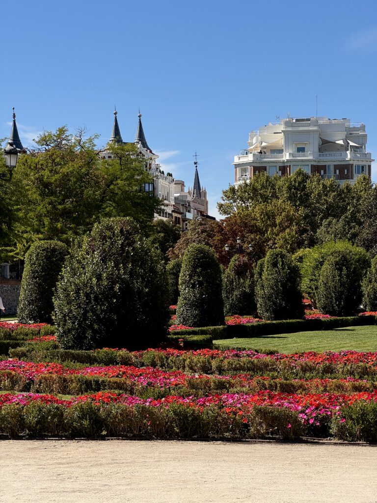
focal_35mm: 77
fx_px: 1118
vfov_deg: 25.3
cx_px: 188
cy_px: 252
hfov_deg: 19.1
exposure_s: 1/1393
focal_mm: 9
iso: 25
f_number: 2.8
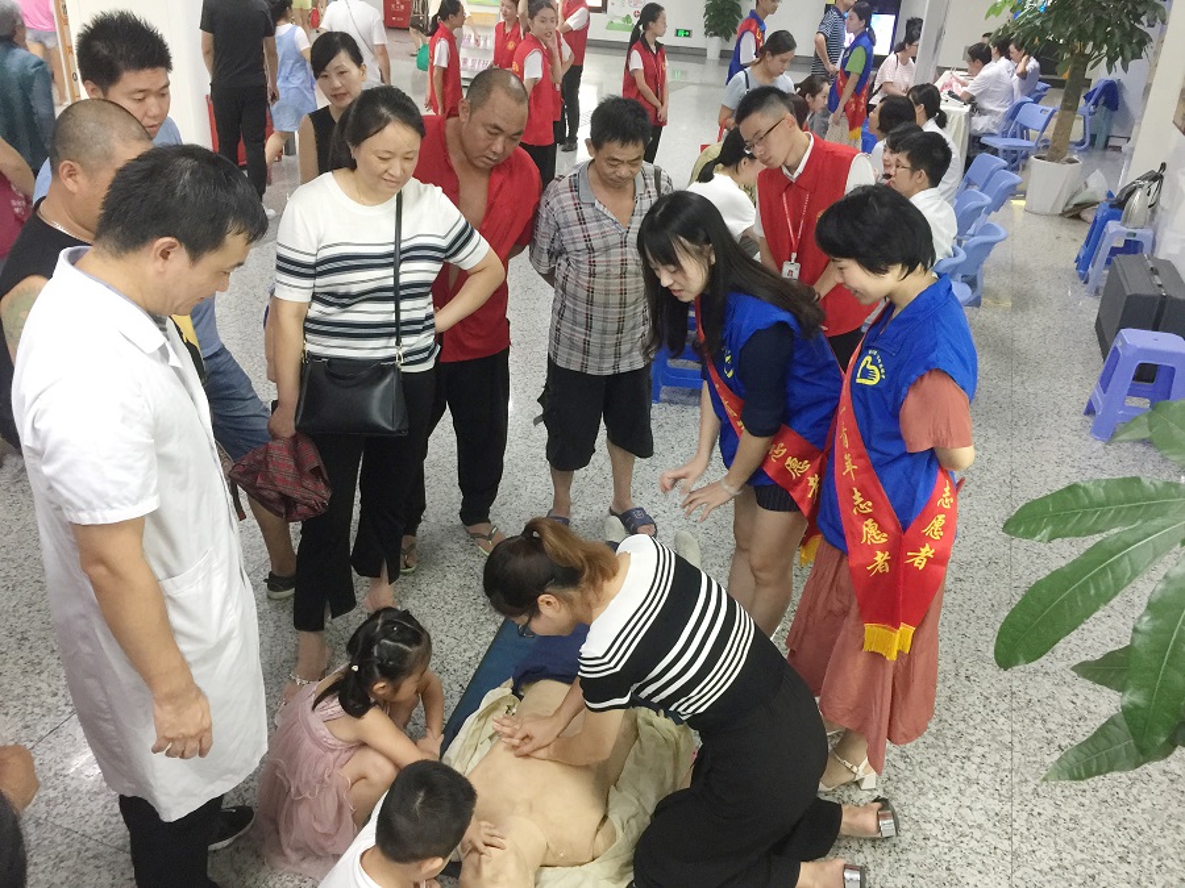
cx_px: 592
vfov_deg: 48.2
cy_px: 444
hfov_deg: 61.7
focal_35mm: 29
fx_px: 993
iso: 100
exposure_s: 1/17
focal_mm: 4.15
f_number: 2.2
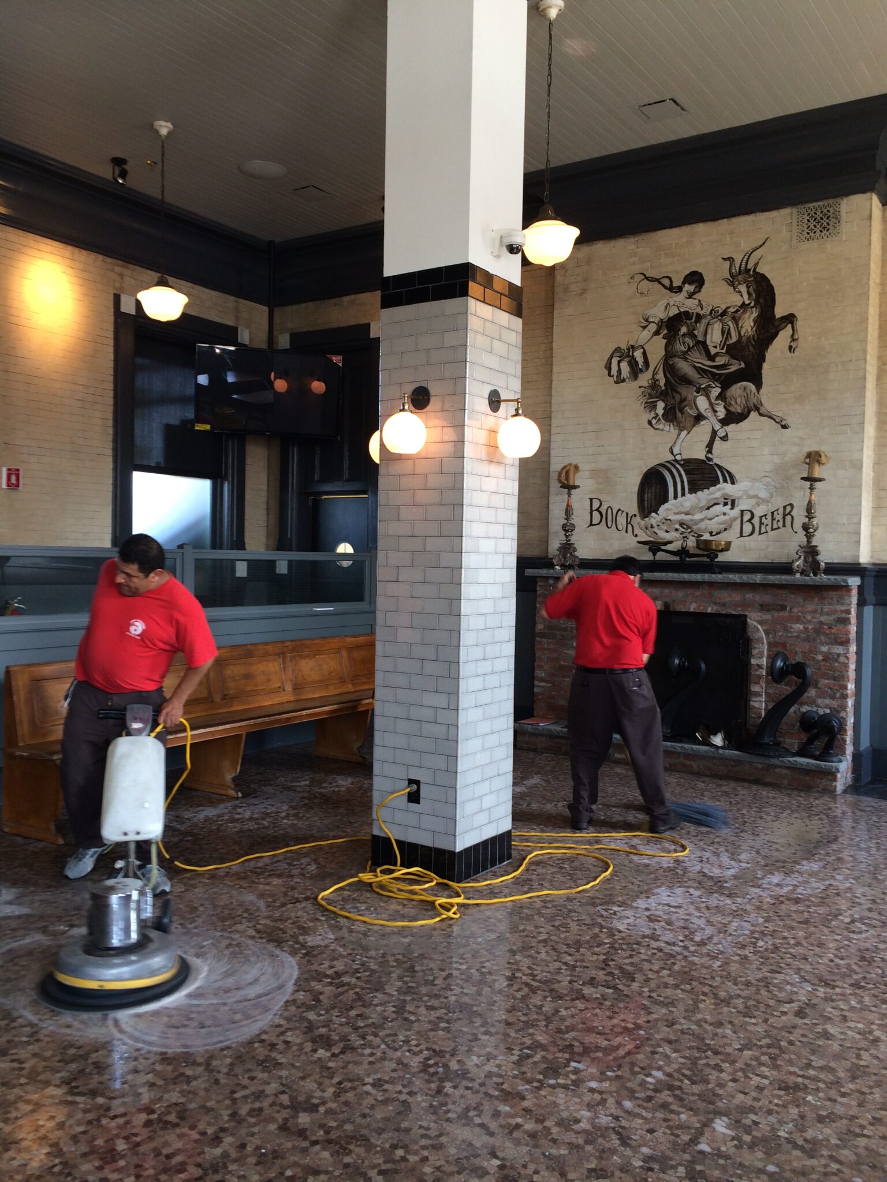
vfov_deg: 60.0
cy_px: 591
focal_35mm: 30
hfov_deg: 46.8
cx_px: 444
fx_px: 1025
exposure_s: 1/30
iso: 40
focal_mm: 4.12
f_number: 2.2
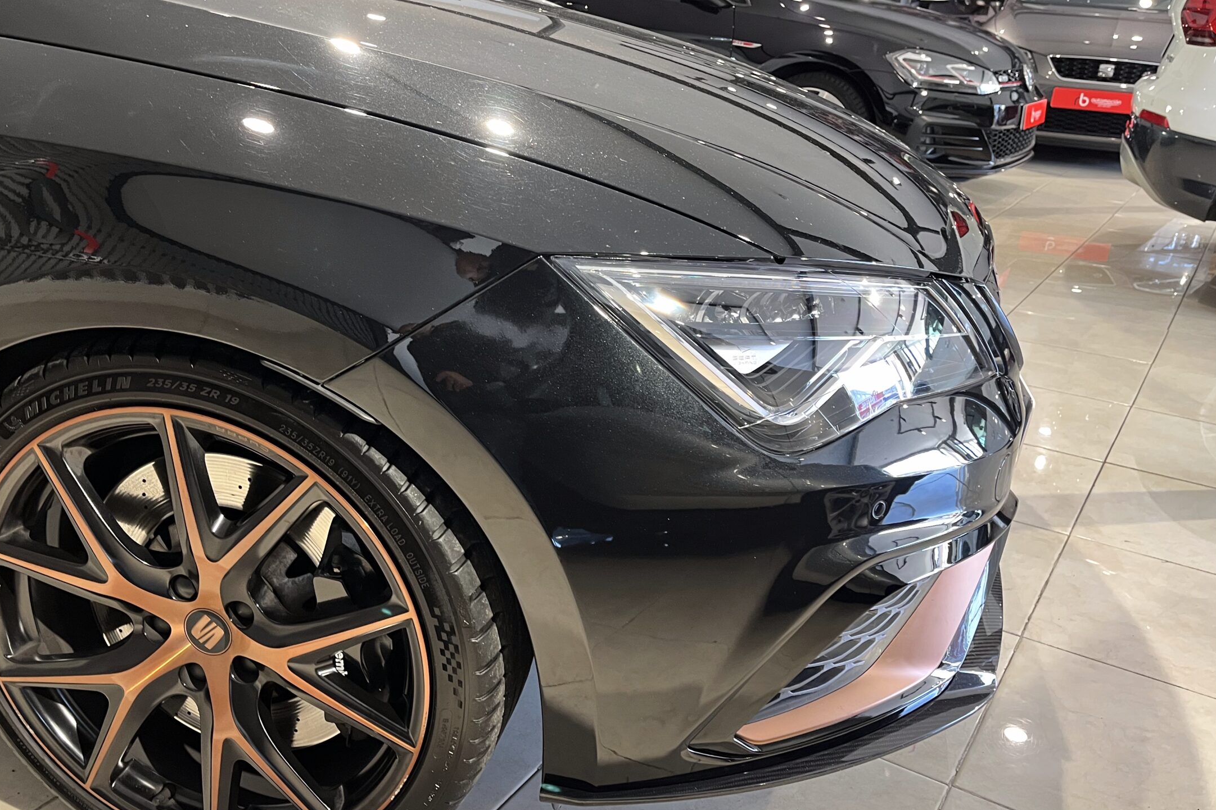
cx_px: 513
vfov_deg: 41.1
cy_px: 449
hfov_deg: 58.4
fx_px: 1081
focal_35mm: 32
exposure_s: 1/50
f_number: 1.6
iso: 125
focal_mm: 5.1
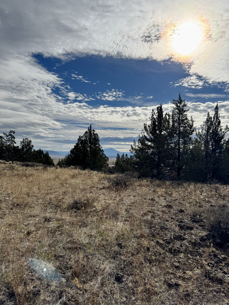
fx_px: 212
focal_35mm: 24
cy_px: 152
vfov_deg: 71.6
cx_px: 114
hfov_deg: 56.8
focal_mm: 6.76
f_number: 1.78
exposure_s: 1/15152
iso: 64
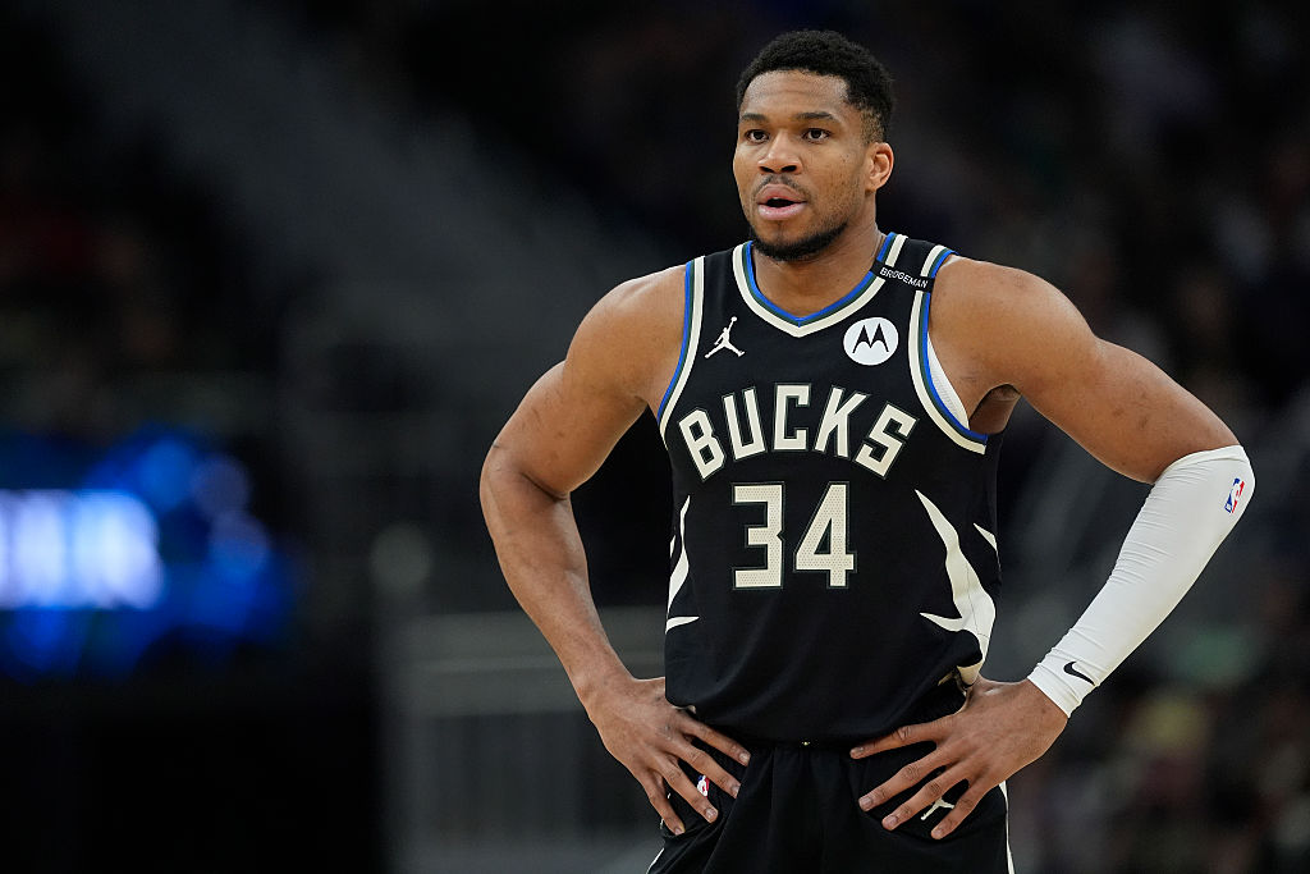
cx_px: 655
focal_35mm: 400
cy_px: 437
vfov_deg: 3.4
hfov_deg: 5.2
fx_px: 14557
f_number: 3.2
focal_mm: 400
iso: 4000
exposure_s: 1/2000
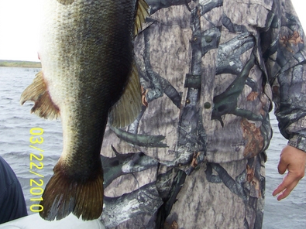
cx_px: 153
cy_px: 28
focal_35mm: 50
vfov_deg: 28.1
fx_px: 442
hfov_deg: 38.2
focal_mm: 5.6
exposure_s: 1/125
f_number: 5.6
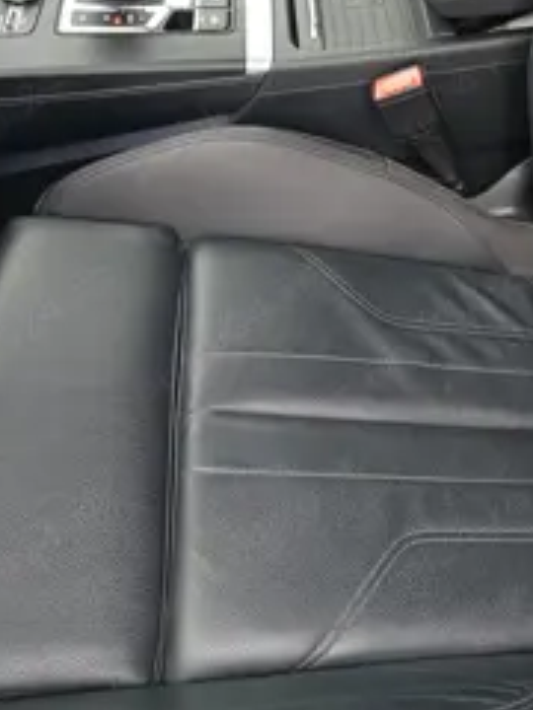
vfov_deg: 44.8
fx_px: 821
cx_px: 329
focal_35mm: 40
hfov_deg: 35.8
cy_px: 157
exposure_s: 1/25
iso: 998
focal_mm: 5.59
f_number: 1.88
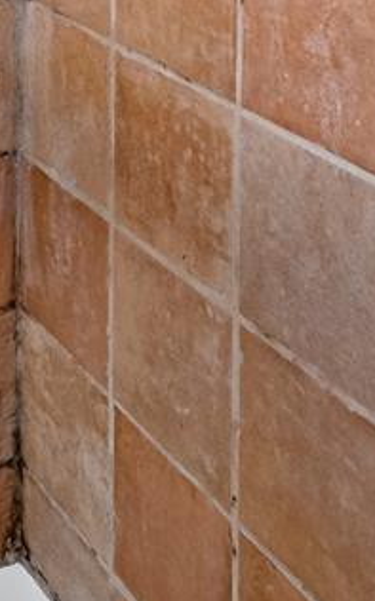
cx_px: 15
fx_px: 1016
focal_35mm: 62
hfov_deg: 20.4
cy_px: -352
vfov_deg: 24.1
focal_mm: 16
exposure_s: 1/4
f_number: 11
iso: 400
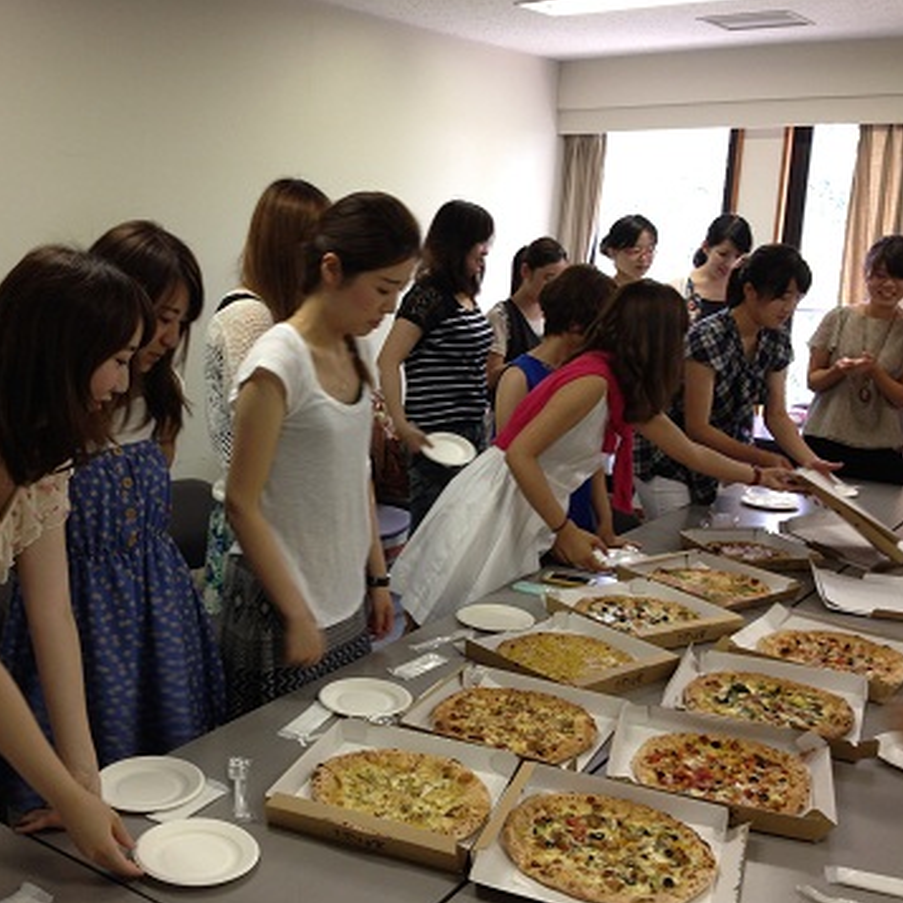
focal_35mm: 40
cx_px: 316
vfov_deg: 41.9
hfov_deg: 41.4
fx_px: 1181
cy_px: 460
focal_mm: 4.13
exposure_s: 1/20
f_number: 2.4
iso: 64
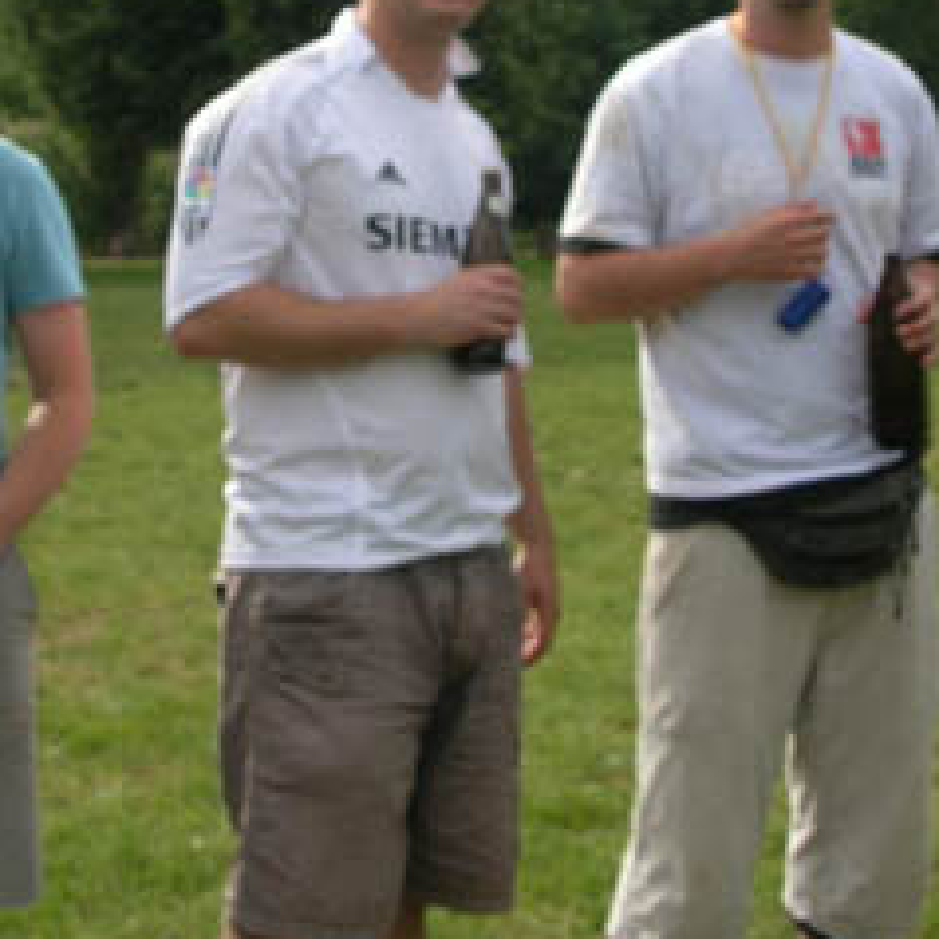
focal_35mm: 80
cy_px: 168
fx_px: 2455
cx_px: 548
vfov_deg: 21.3
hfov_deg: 21.6
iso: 50
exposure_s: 1/444
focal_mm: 6
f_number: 3.7
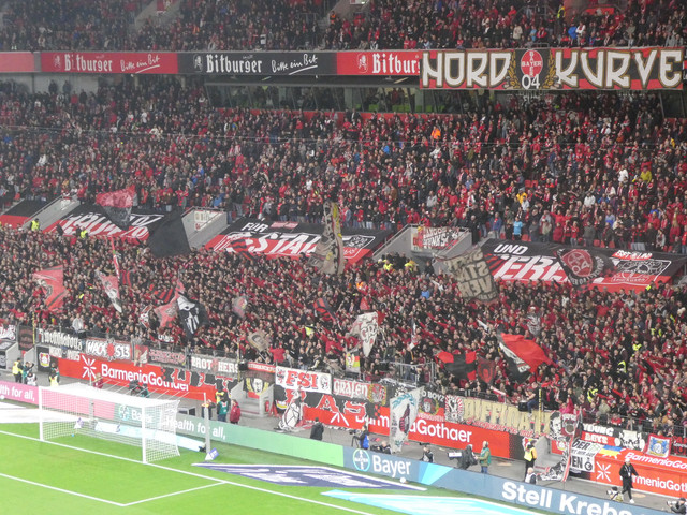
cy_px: 258
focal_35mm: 90
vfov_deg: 16.4
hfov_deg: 21.8
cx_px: 344
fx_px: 1786
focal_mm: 16.1
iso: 1000
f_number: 4.9
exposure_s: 1/80
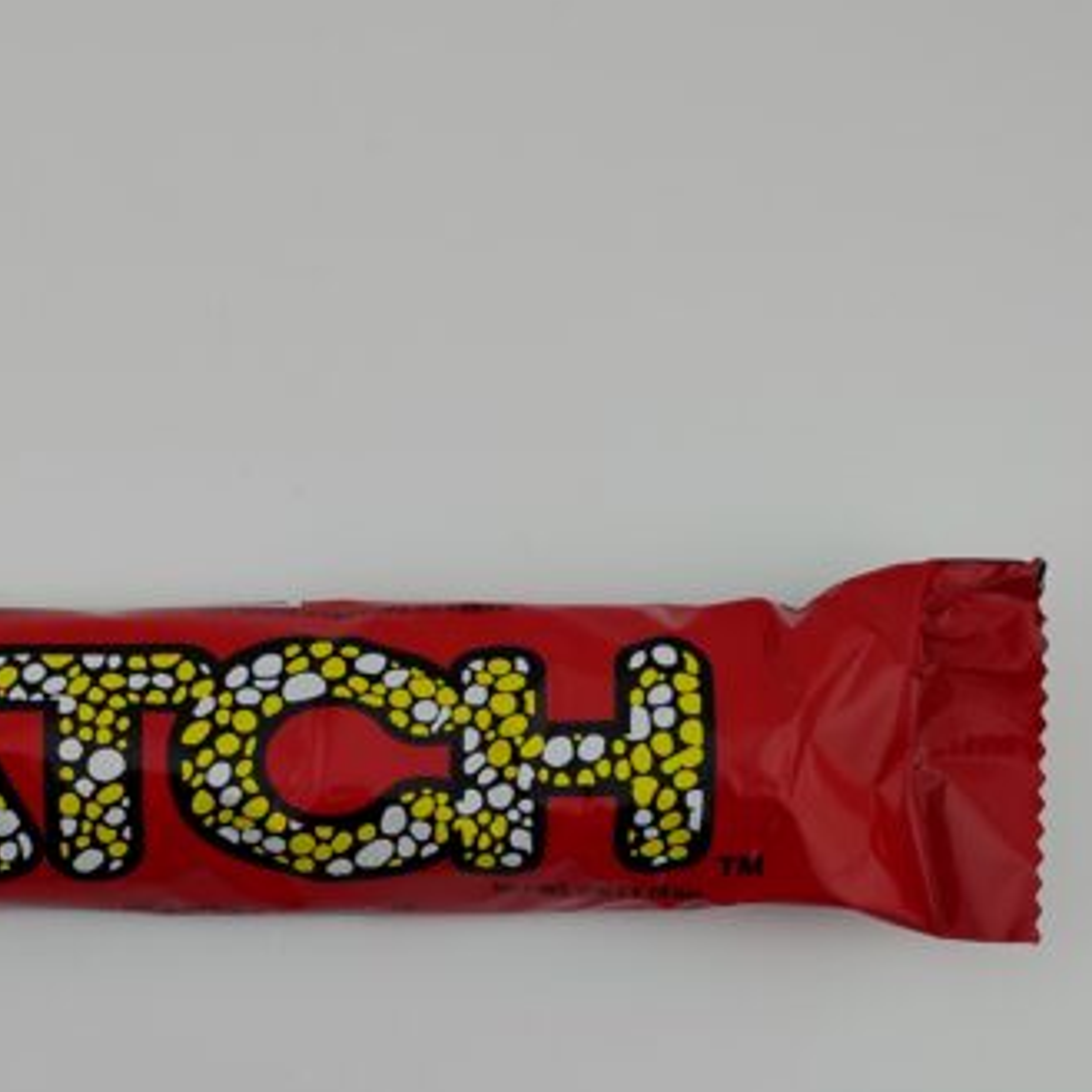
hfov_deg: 28.0
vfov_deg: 28.0
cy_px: 871
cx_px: 219
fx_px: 2141
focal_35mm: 60
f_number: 1.8
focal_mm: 4.26
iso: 100
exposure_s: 1/301
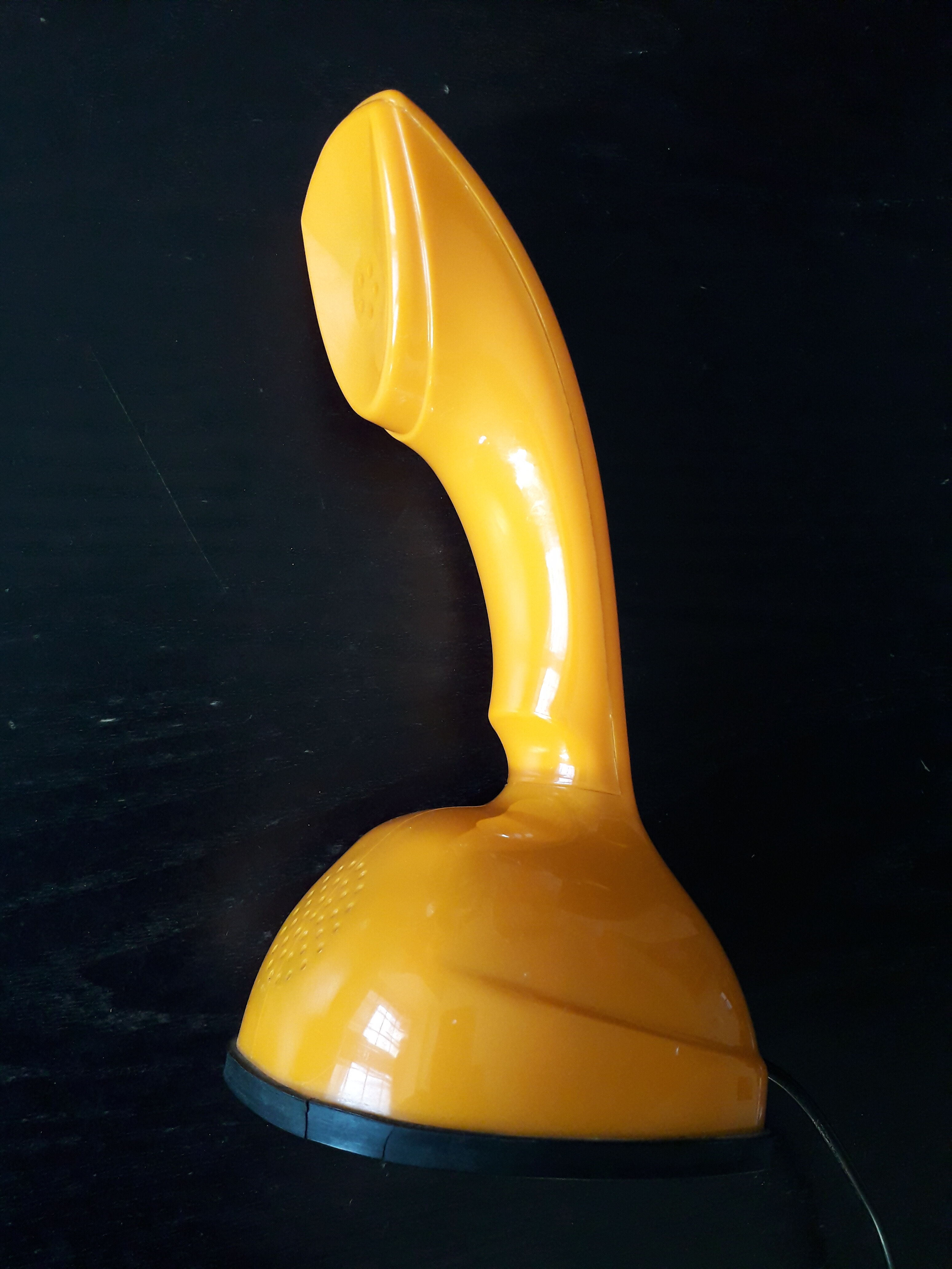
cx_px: 476
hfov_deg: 51.4
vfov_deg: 65.3
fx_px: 990
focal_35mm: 27
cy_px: 634
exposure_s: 1/50
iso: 125
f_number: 1.9
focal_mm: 3.6
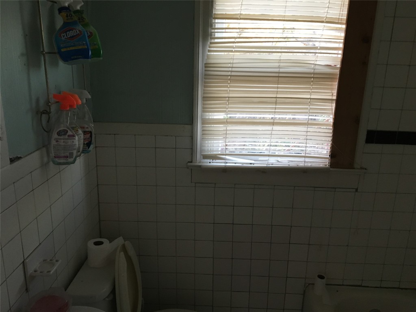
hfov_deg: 61.7
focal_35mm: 29
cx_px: 208
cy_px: 156
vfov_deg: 48.2
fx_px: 349
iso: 125
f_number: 2.2
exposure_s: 1/30
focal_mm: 4.15
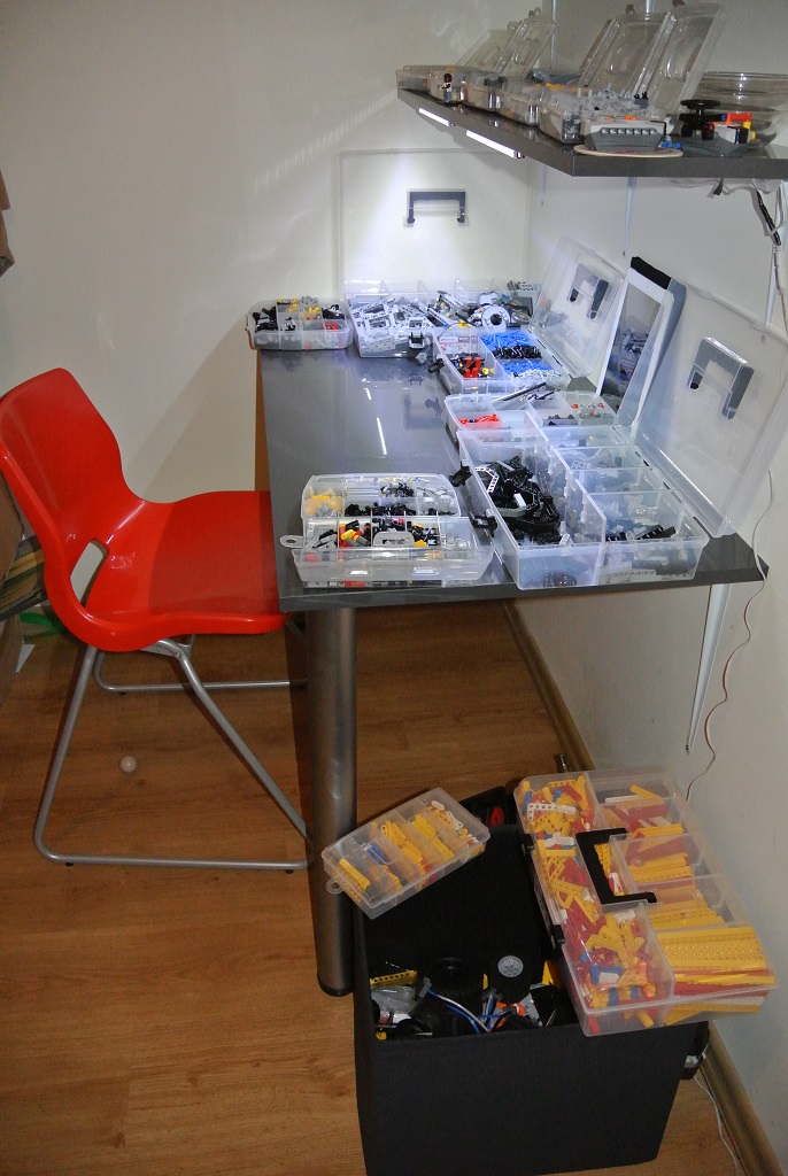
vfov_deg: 63.6
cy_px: 588
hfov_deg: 45.1
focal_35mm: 29
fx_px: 949
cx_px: 394
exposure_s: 1/60
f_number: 3.5
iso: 1400
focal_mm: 11
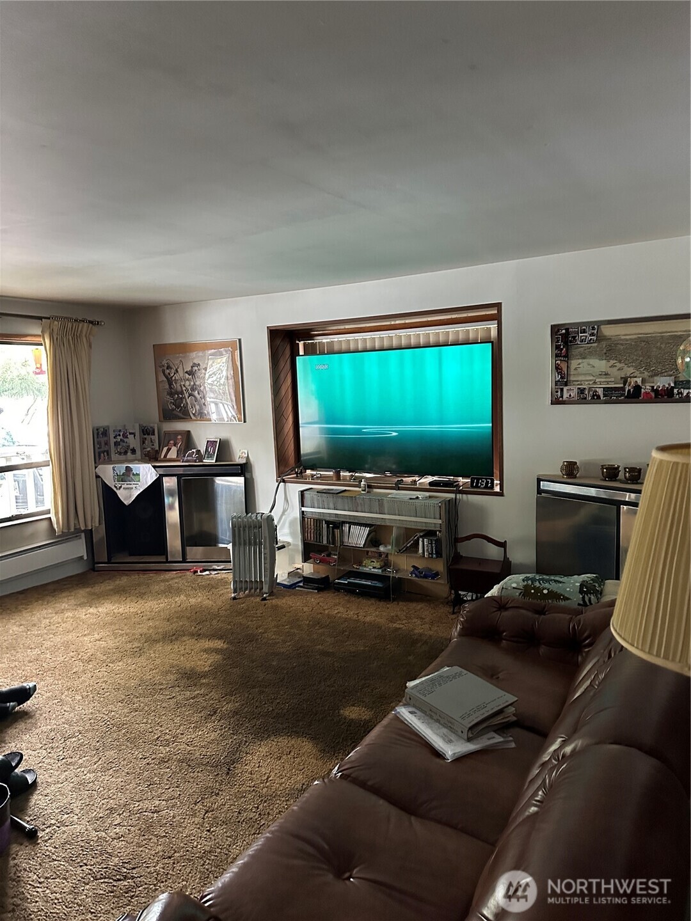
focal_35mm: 24
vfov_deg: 71.6
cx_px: 346
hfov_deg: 56.8
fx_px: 639
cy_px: 460
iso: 1000
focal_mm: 6.86
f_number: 1.78
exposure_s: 1/56
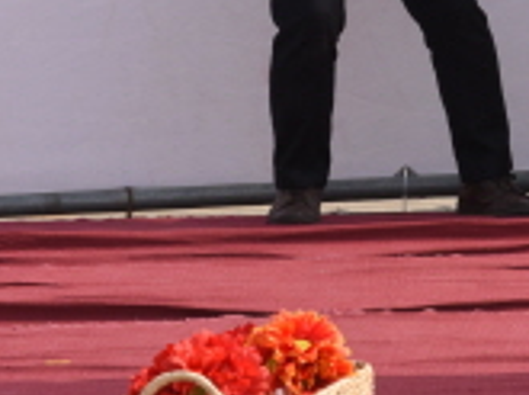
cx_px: 834
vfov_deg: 5.7
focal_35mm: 253
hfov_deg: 7.7
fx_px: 3858
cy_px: -320
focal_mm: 62
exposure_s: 1/250
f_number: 16
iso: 400
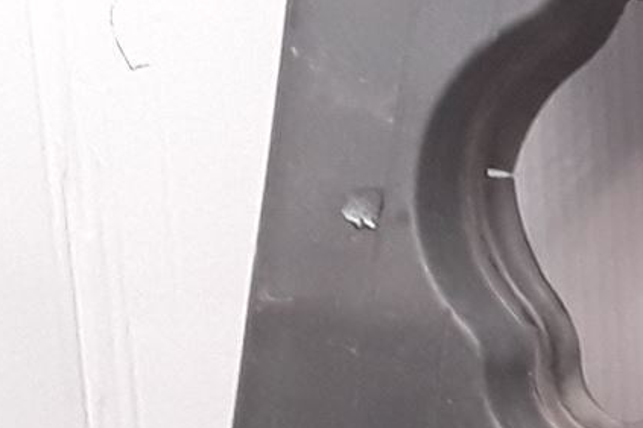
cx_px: 1073
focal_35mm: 141
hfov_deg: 13.4
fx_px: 2518
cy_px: 606
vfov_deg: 9.5
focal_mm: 2.91
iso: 80
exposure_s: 1/50
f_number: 1.9
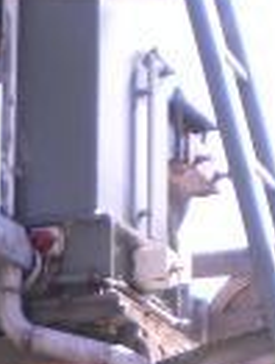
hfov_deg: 7.8
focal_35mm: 185
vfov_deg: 9.9
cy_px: 717
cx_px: -217
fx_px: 1950
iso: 50
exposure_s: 1/200
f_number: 3.1
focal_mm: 6.3
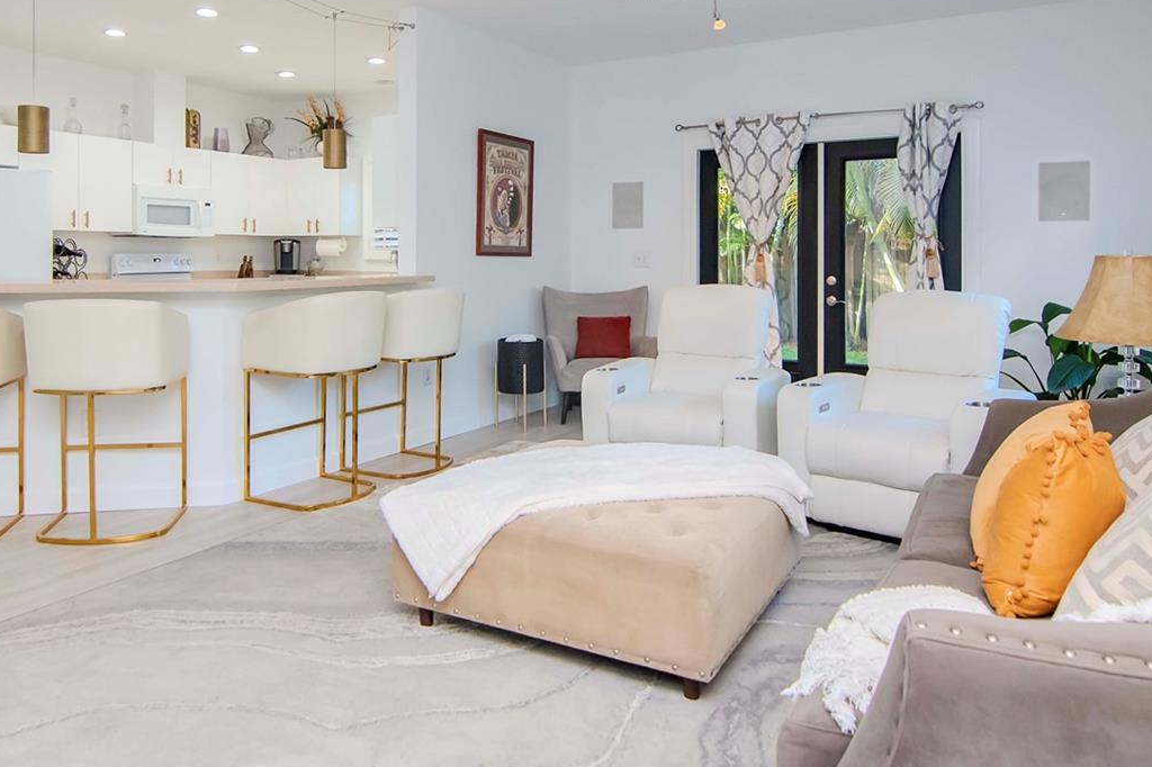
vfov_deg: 48.8
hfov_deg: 69.5
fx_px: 825
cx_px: 490
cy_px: 241
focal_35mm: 26
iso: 1600
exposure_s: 1/125
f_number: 4
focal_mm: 11
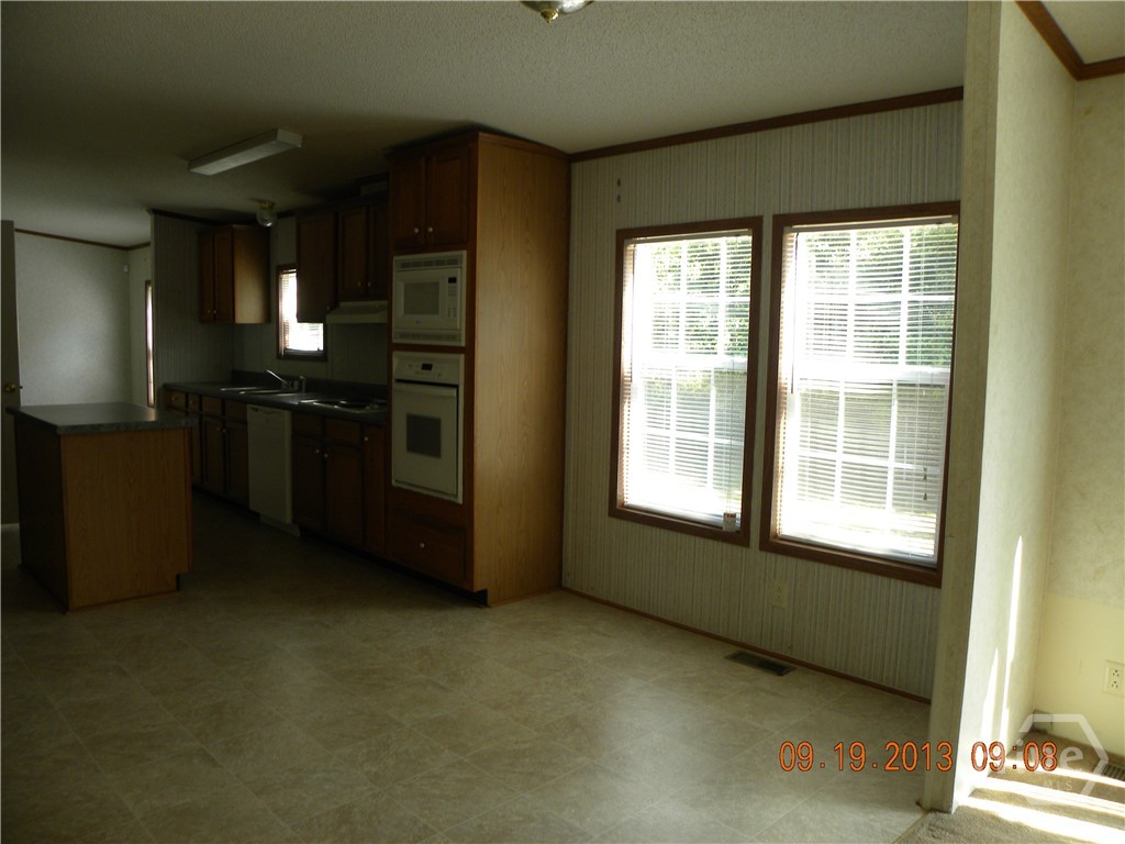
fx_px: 845
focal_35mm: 26
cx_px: 562
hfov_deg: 67.3
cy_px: 422
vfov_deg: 53.1
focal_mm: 4.6
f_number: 2.8
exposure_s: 1/60
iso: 93
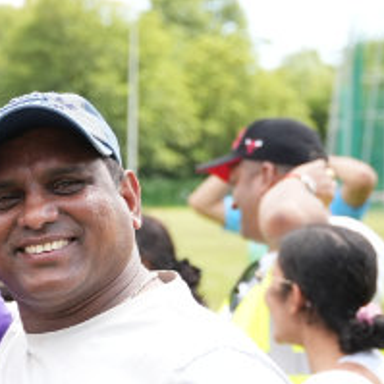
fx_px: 1920
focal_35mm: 153
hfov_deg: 10.7
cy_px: 377
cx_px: -303
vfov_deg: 11.3
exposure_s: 1/1000
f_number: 2.8
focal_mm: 35
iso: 250
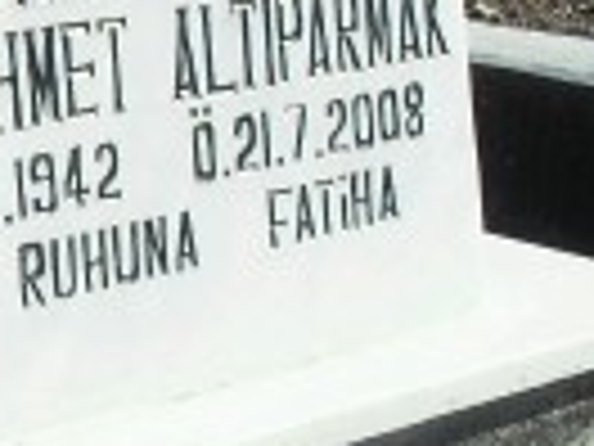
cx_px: -234
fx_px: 2677
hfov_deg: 12.2
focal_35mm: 156
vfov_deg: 9.4
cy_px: 482
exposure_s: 1/350
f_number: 8.4
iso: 100
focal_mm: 6.3
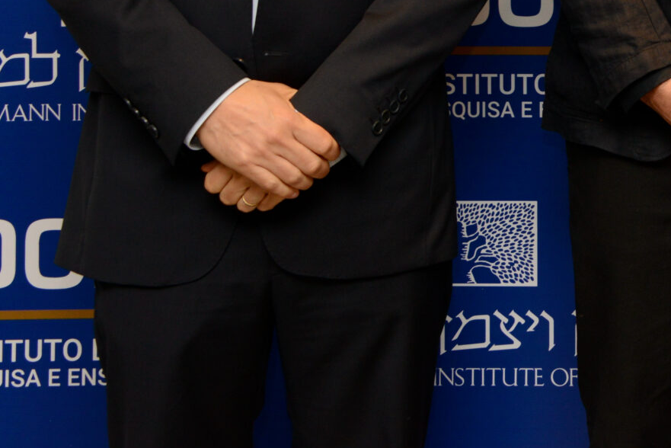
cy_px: -195
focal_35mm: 122
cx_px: 926
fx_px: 2275
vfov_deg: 10.9
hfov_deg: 15.8
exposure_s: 1/60
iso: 800
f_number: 9
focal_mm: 42
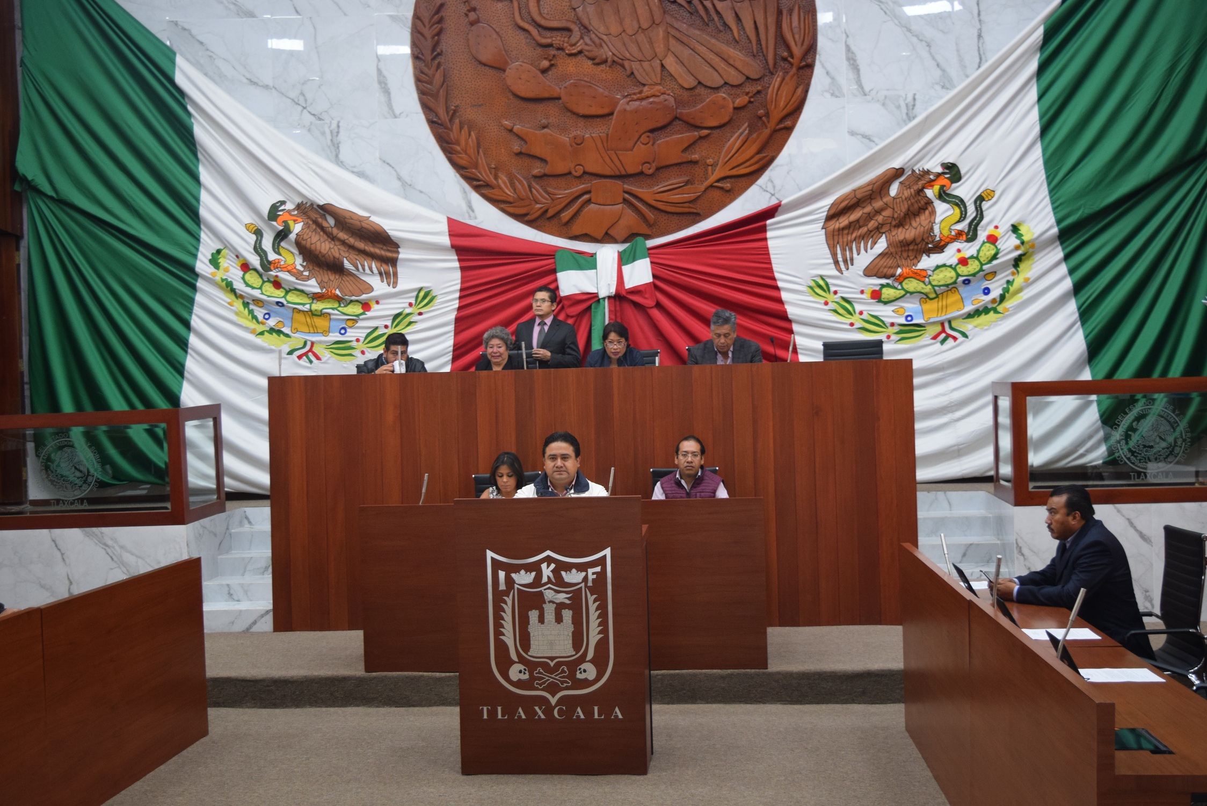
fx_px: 1408
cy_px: 403
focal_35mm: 42
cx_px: 604
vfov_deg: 31.9
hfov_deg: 46.4
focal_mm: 28
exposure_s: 1/60
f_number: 4.2
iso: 800
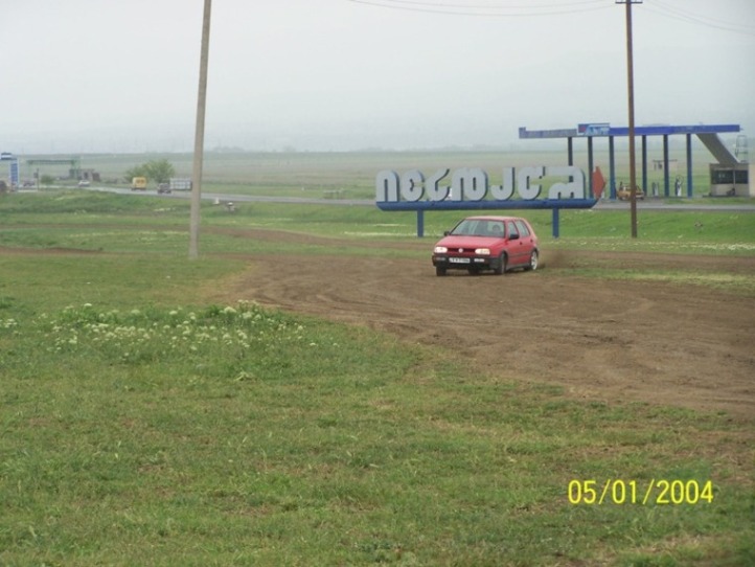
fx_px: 3033
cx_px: 378
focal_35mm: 139
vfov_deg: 10.7
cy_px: 284
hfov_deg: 14.2
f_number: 3.2
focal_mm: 23.1
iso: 80
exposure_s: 1/500
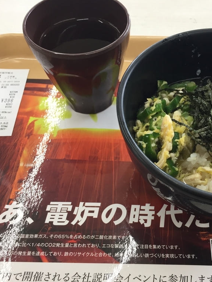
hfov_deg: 36.2
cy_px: 141
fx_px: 318
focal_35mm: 39
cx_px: 150
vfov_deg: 47.9
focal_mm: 4.15
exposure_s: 1/40
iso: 32
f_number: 2.2
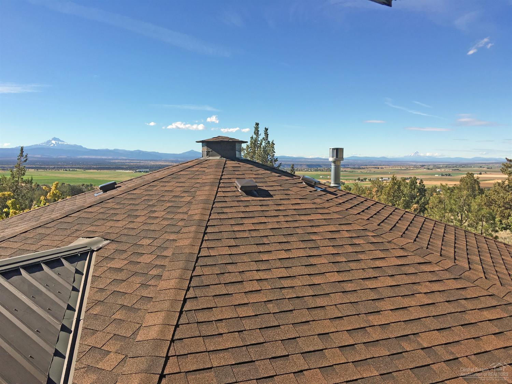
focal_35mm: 29
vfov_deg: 48.2
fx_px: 429
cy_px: 192
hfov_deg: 61.7
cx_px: 256
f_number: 2.2
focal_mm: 4.15
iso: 25
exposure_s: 1/1282
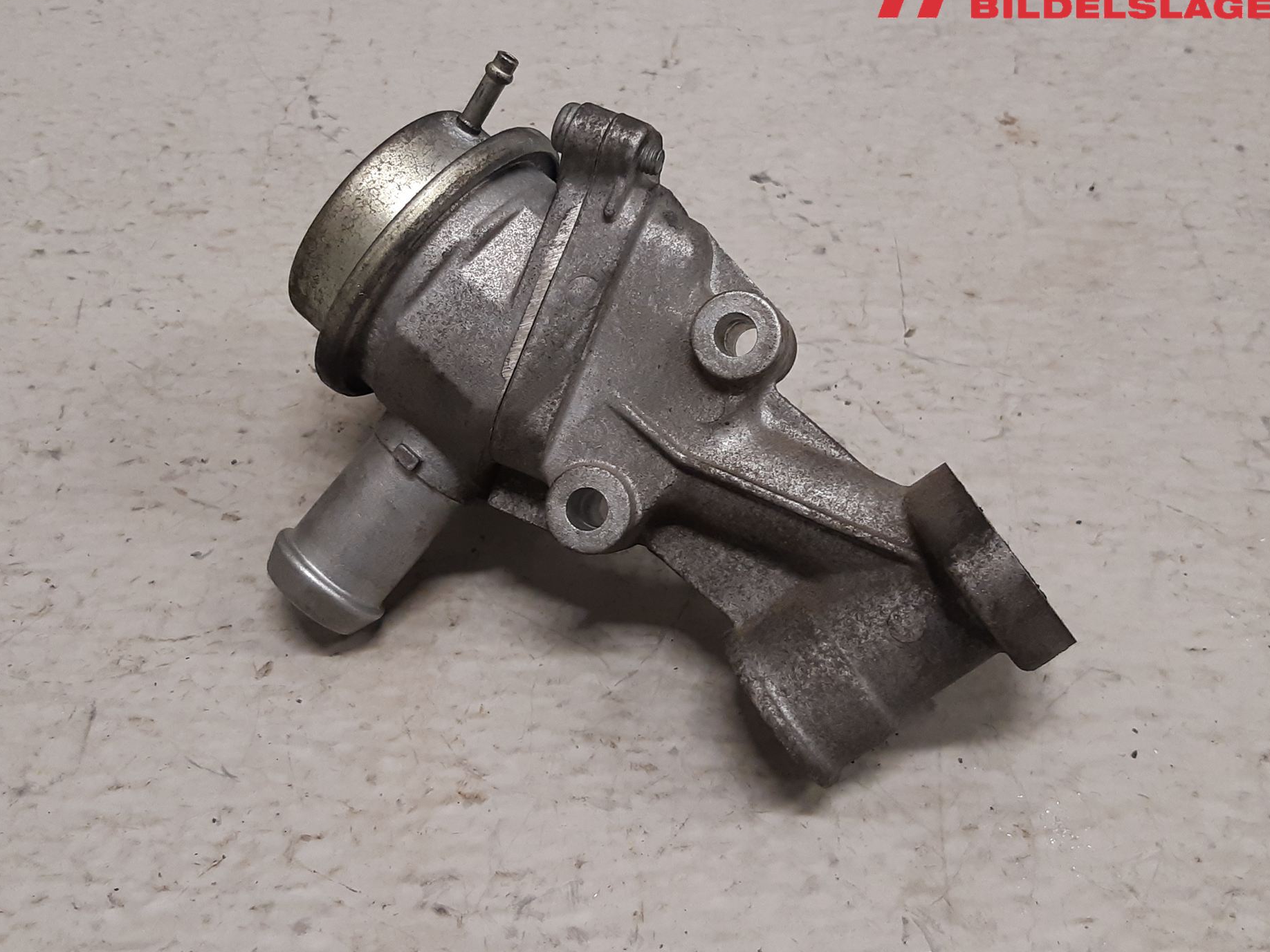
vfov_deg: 48.2
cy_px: 432
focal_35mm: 29
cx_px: 594
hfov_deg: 61.6
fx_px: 1064
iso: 125
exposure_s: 1/50
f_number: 1.7
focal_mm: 3.93
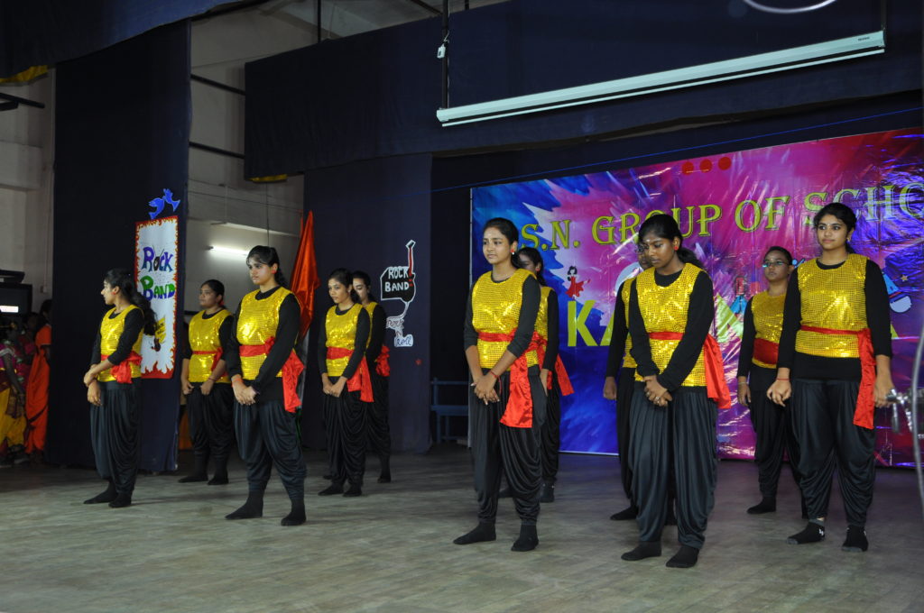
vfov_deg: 34.1
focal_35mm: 39
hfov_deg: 49.6
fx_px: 1000
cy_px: 306
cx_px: 462
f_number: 5.6
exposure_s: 1/60
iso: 320
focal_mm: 26
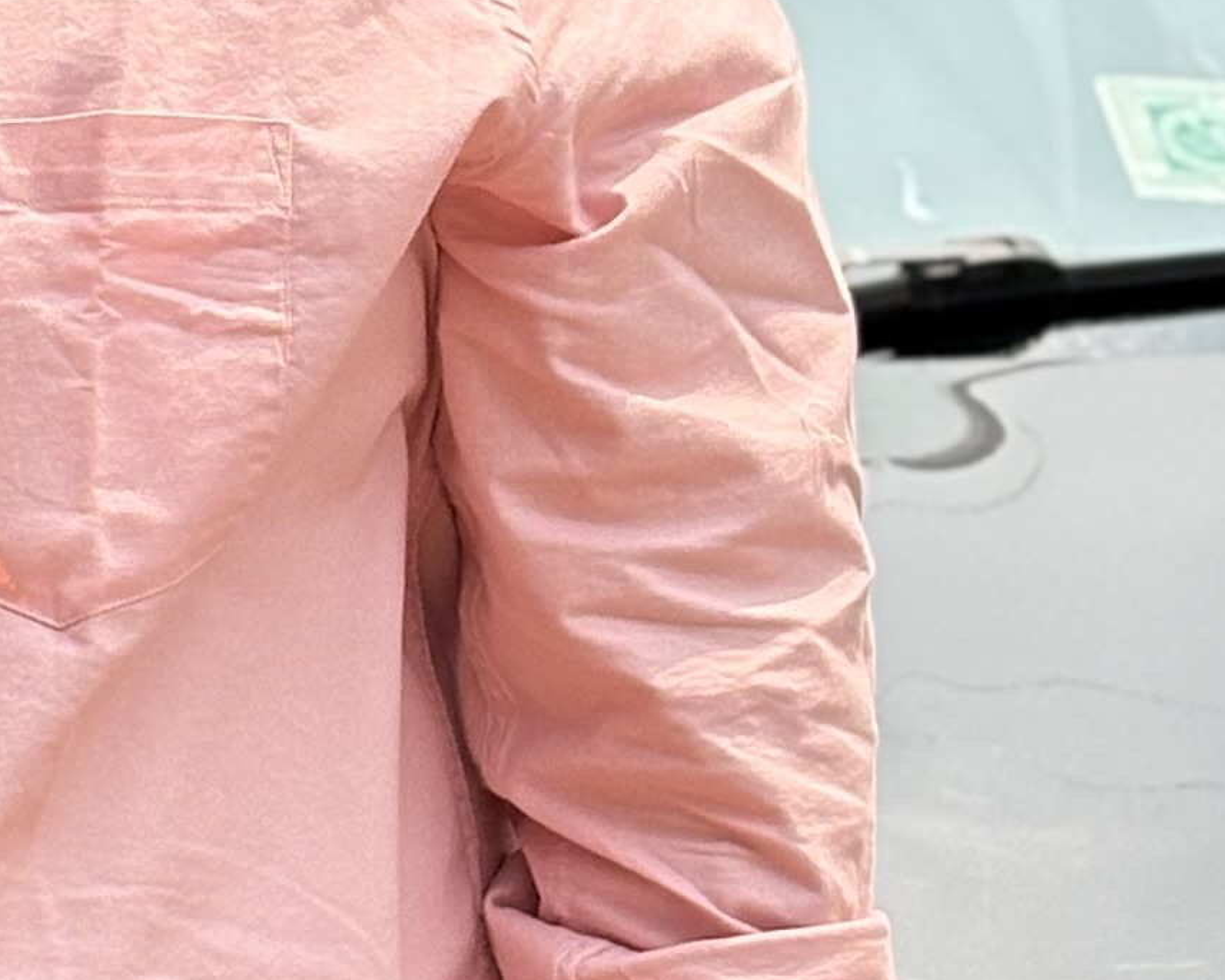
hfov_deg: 8.0
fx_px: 8666
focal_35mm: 239
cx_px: -268
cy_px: 106
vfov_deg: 6.5
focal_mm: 5.96
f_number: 1.6
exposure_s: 1/1626
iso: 50
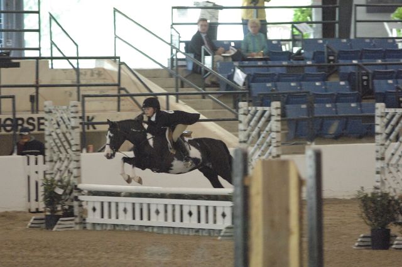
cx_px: 201
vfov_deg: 4.6
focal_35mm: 300
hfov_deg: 6.9
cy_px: 134
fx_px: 3346
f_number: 2.8
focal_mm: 200
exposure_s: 1/320
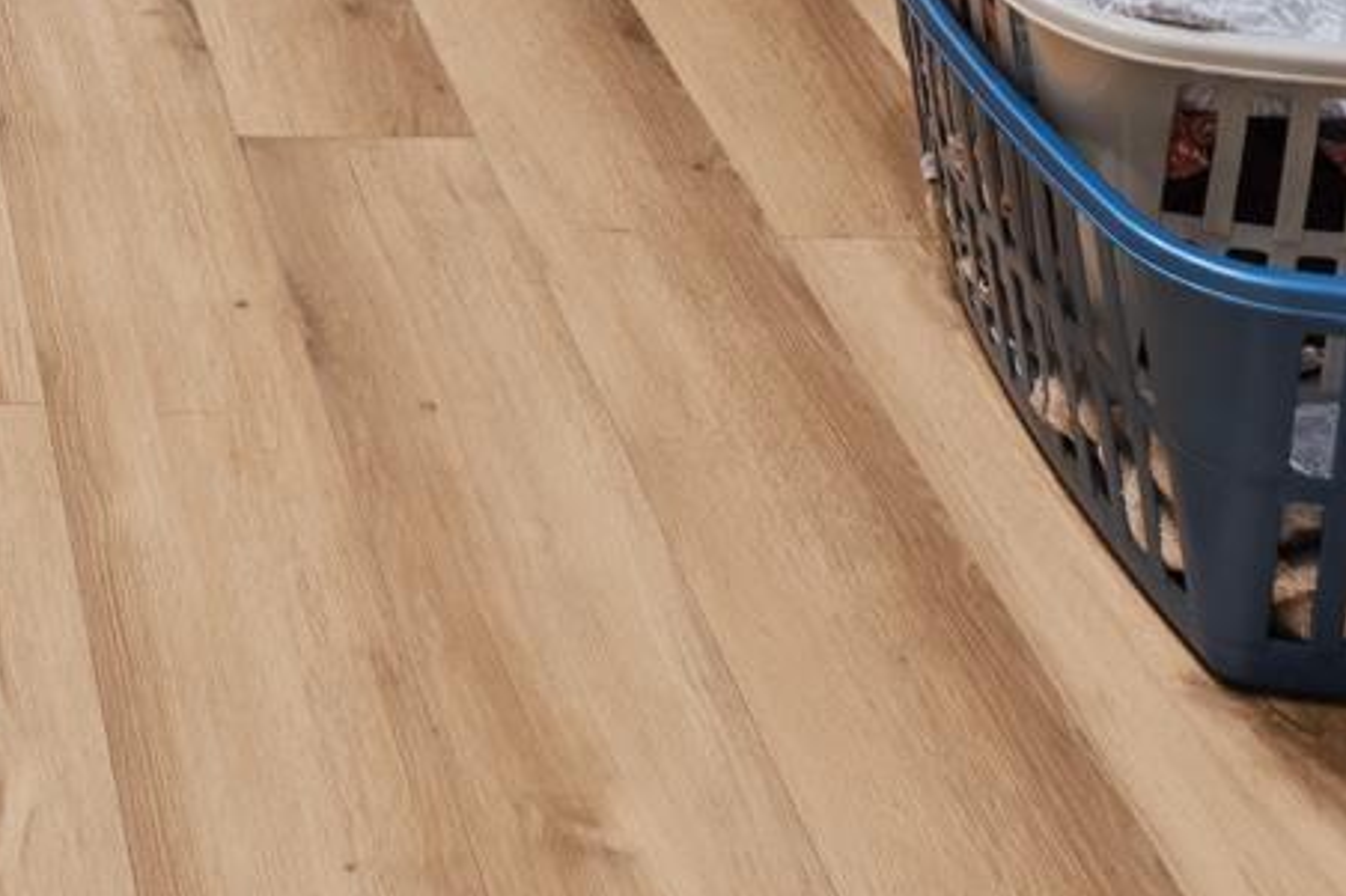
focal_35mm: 83
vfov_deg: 11.9
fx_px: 3102
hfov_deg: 22.6
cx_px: -265
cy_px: -1502
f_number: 9
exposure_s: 1.3
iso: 200
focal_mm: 10
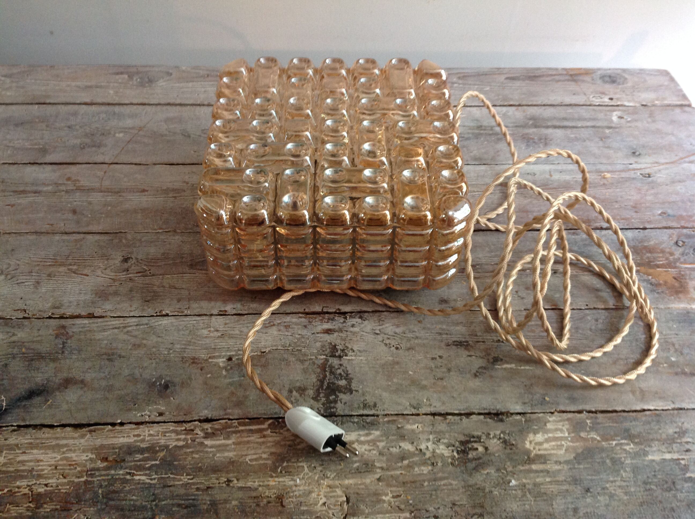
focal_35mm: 35
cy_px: 260
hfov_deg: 52.7
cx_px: 348
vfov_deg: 40.6
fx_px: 702
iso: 200
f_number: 2.4
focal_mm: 4.28
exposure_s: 1/15
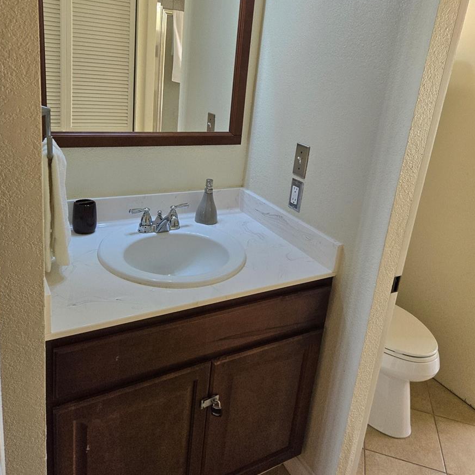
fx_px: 435
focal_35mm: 28
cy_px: 183
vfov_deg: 56.7
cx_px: 232
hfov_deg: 57.3
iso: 200
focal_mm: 5.4
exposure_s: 1/120
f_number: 1.8
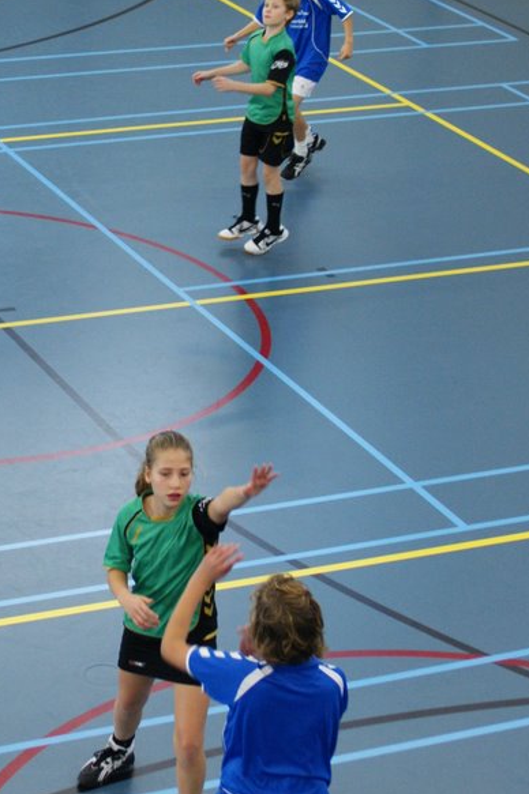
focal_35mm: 108
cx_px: 80
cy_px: 244
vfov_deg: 18.9
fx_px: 2384
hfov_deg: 12.6
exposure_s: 1/200
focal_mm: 35
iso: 800
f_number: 3.2
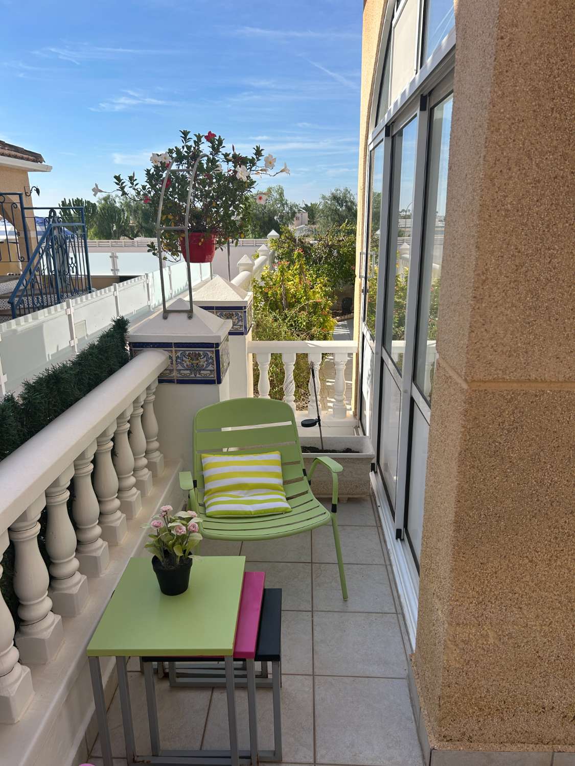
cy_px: 383
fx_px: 576
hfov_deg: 53.1
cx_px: 288
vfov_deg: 67.3
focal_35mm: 26
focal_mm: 5.7
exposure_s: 1/3831
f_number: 1.5
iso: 50
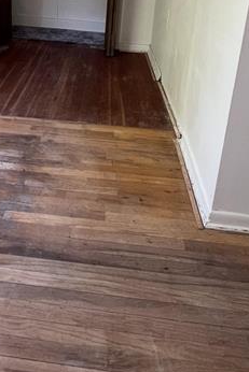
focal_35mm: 30
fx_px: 311
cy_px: 23
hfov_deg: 42.6
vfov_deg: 52.6
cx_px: 69
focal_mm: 1.57
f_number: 1.8
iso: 400
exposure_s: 1/60
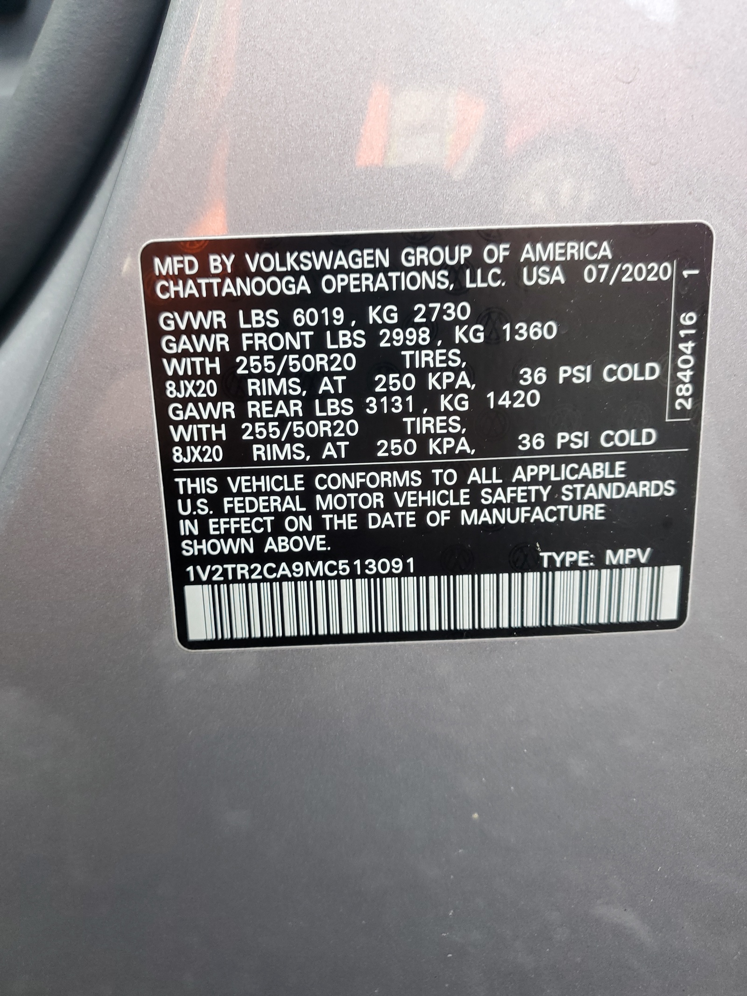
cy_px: 498
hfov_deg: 53.1
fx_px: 748
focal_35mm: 26
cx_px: 374
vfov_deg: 67.3
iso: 77
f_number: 1.5
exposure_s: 1/120
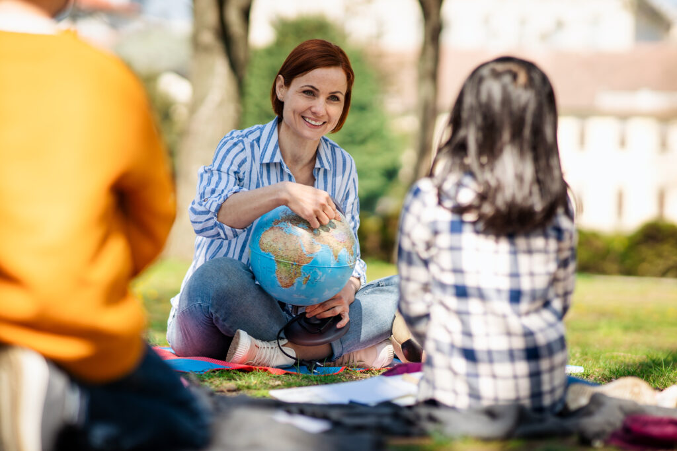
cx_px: 338
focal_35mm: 127
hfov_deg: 16.1
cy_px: 226
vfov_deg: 10.8
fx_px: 2388
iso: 100
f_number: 1.8
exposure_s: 1/2000
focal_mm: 85
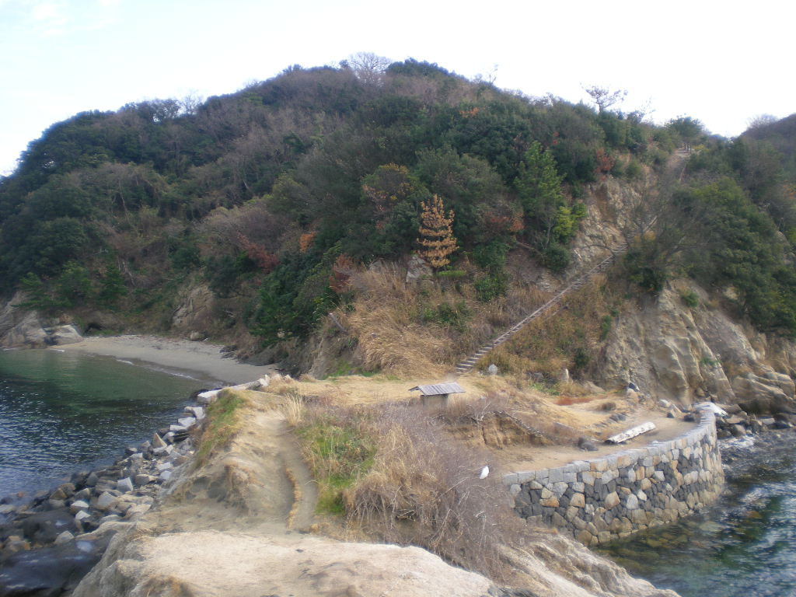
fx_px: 874
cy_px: 298
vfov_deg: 37.7
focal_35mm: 38
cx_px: 398
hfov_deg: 49.0
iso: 50
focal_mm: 6.3
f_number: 3.1
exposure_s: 1/203
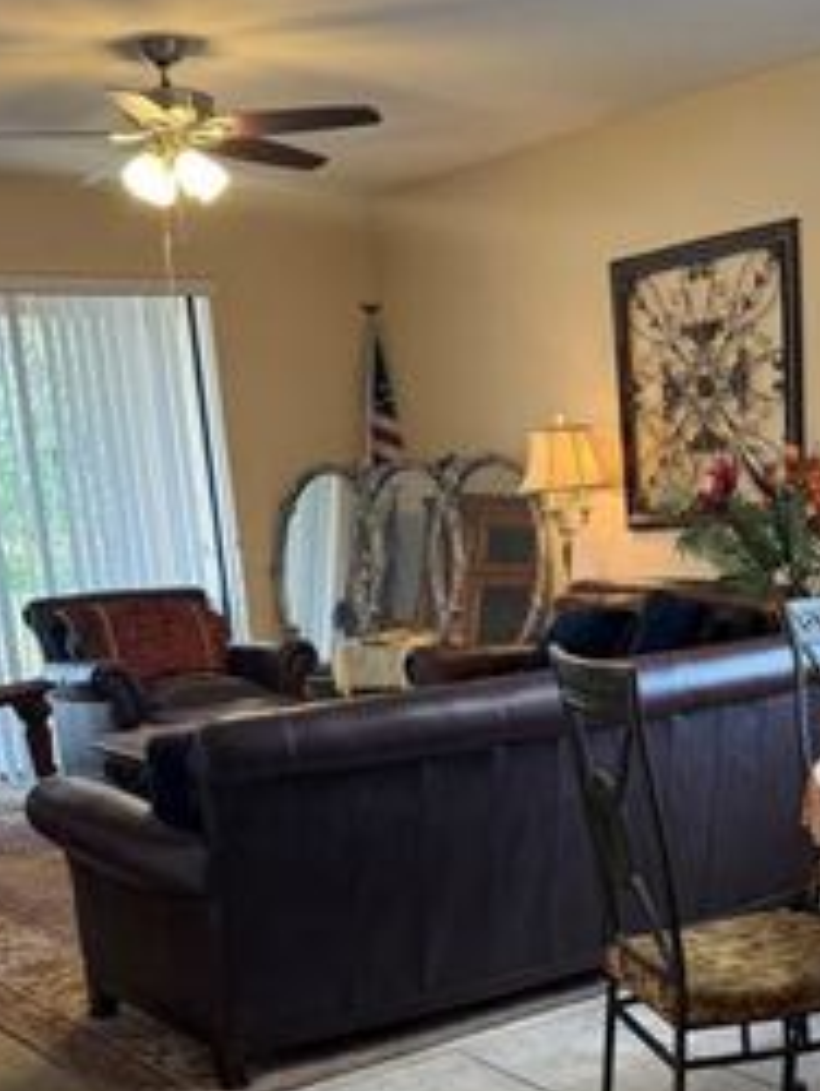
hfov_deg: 28.3
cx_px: 591
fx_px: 1608
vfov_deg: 36.0
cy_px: 903
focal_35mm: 51
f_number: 1.78
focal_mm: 6.76
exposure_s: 1/60
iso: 160
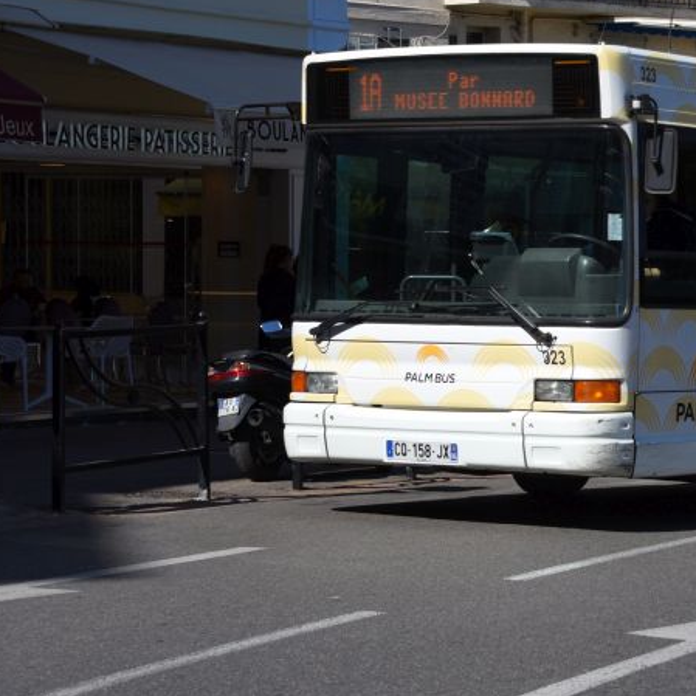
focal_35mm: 126
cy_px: 290
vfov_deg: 13.8
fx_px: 2866
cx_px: 784
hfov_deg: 13.5
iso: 100
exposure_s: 1/640
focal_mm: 65
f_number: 6.3
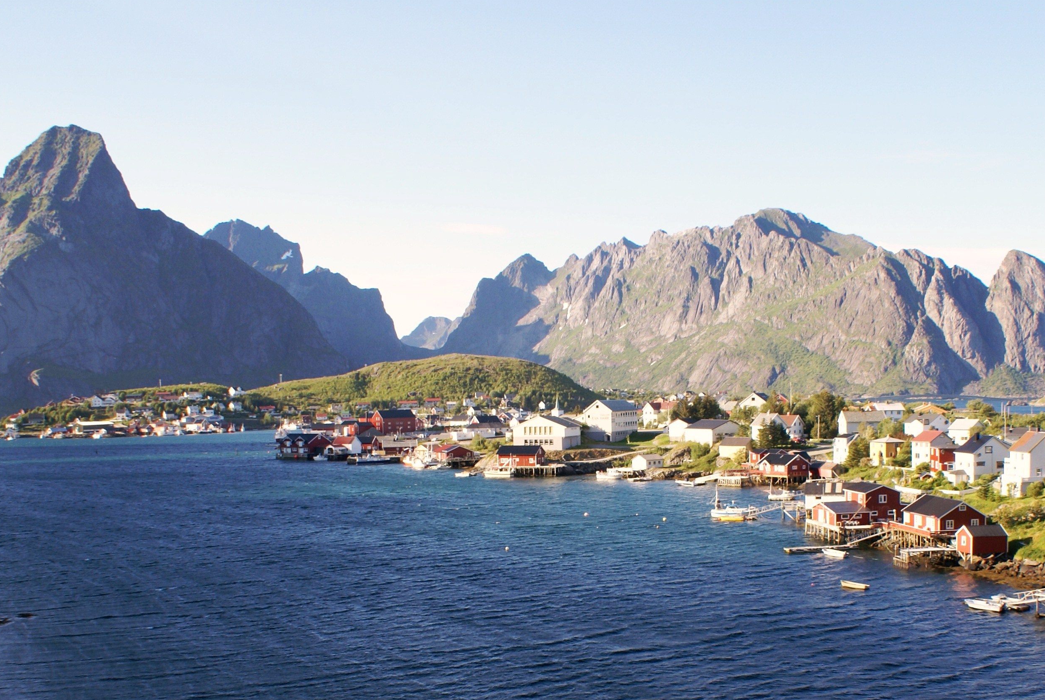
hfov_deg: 45.9
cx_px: 661
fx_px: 1221
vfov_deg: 31.5
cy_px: 502
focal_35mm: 42
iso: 100
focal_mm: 18
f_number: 10
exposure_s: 1/80
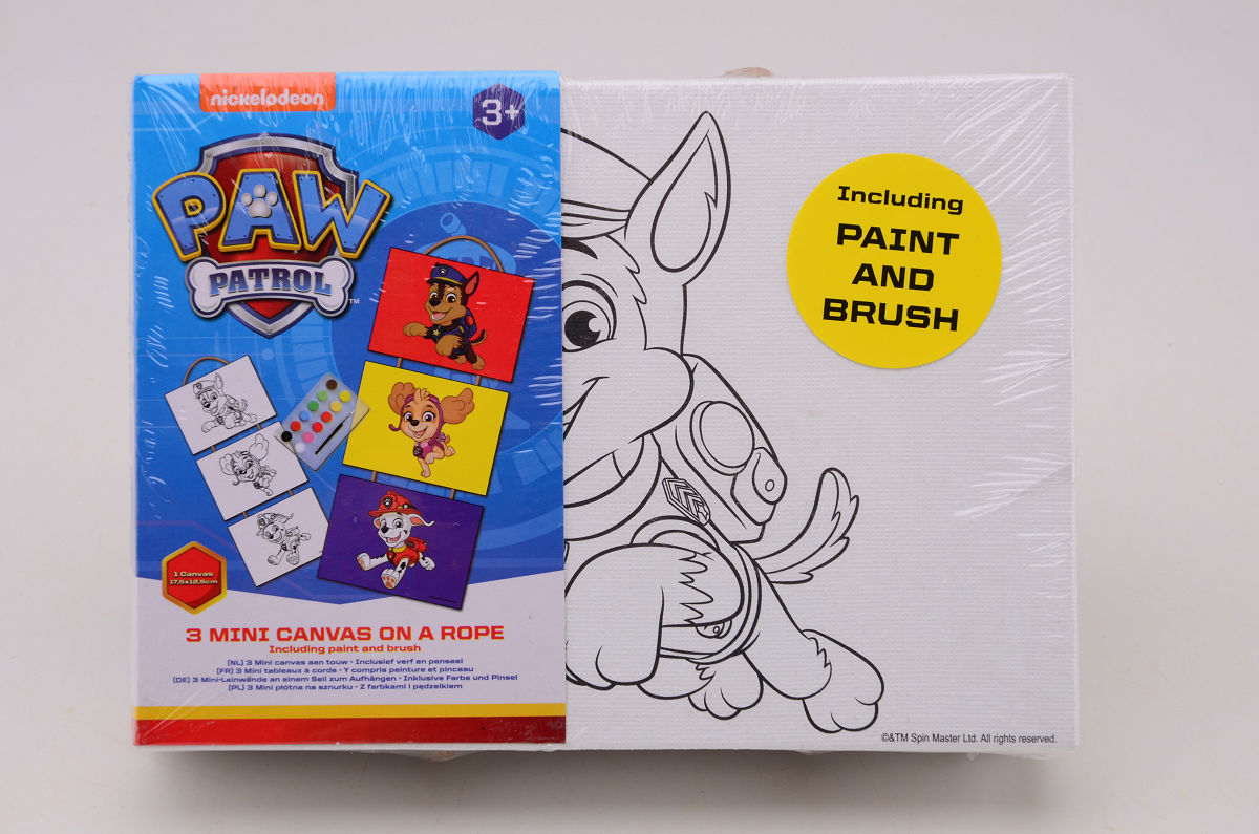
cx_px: 630
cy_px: 417
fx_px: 3455
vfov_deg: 13.8
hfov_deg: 20.7
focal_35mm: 99
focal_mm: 66
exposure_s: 1/125
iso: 100
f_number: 14
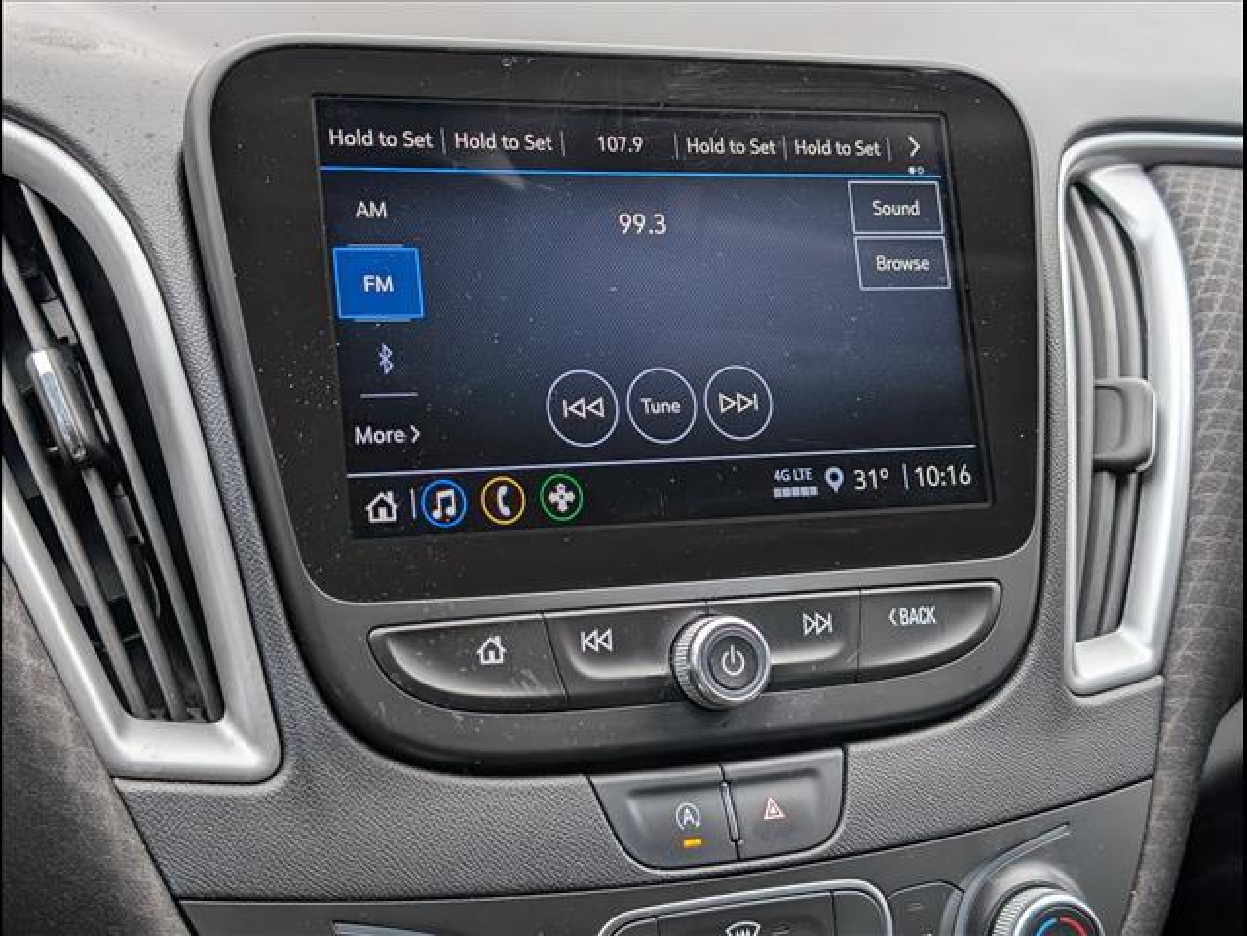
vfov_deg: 29.7
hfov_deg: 38.9
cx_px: 624
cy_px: 468
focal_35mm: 49
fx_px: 1765
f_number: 1.68
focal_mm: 6.9
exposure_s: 1/1000
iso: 225
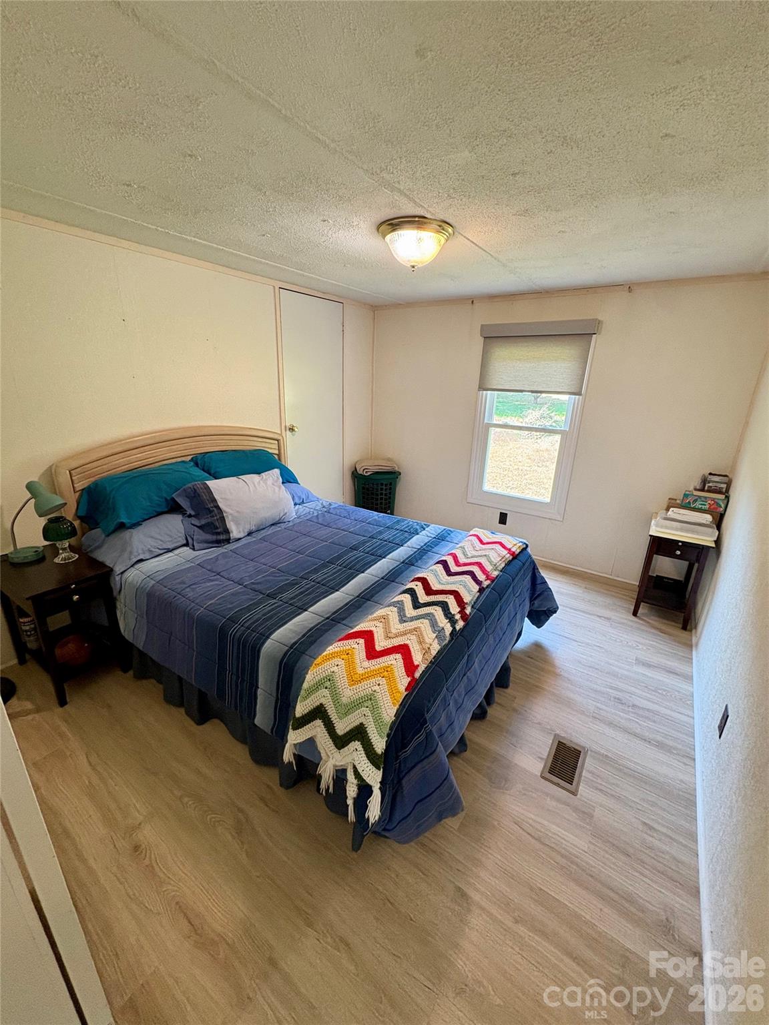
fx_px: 415
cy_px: 512
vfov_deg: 102.1
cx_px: 384
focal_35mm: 14
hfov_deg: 85.7
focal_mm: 2.22
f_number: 2.2
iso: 250
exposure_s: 1/60
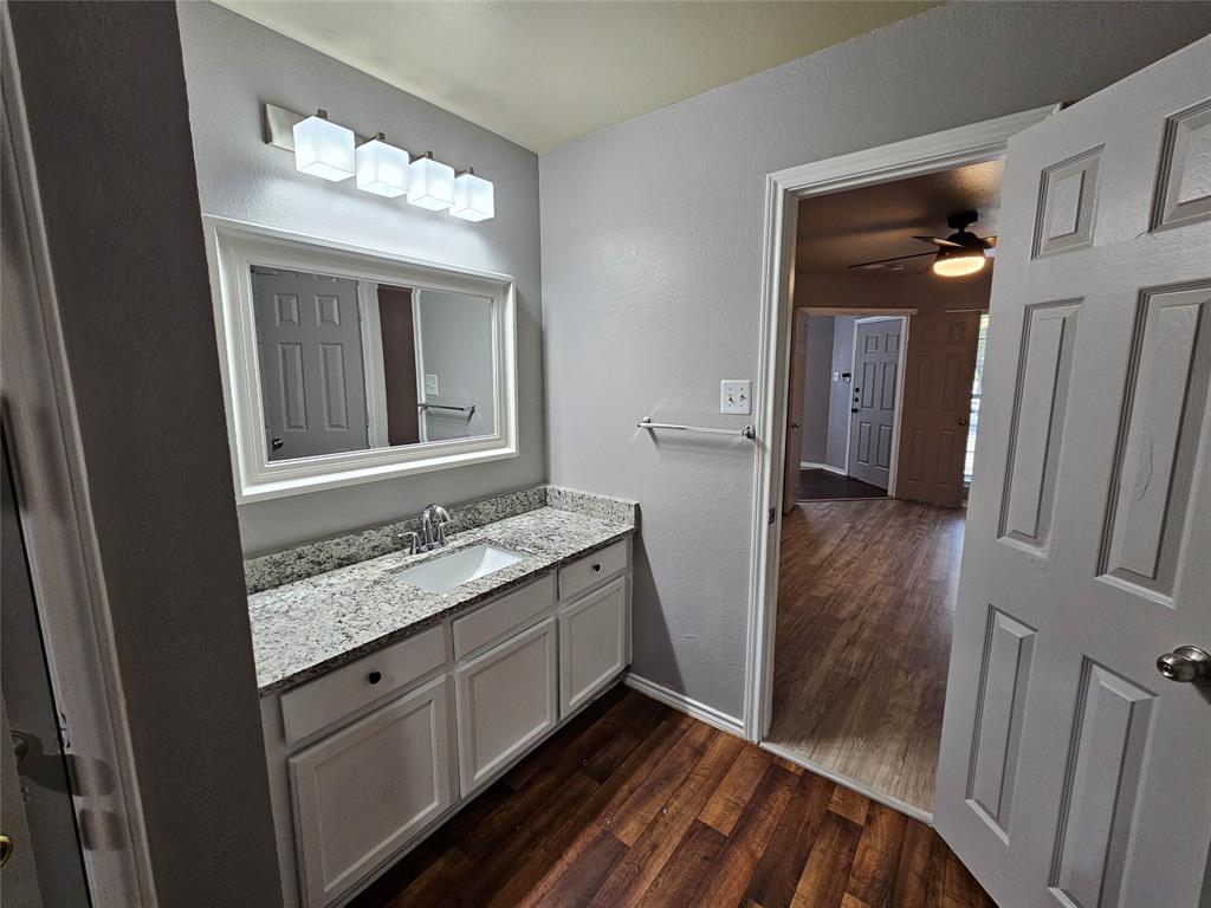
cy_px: 454
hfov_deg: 106.2
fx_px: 455
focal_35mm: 13
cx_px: 606
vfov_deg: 89.9
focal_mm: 2.2
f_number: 2.2
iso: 160
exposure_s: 1/60
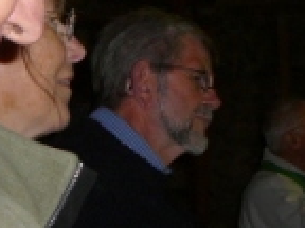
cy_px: 118
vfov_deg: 13.6
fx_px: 960
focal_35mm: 109
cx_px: 174
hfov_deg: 18.0
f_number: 2.8
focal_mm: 5.2
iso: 100
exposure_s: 1/8
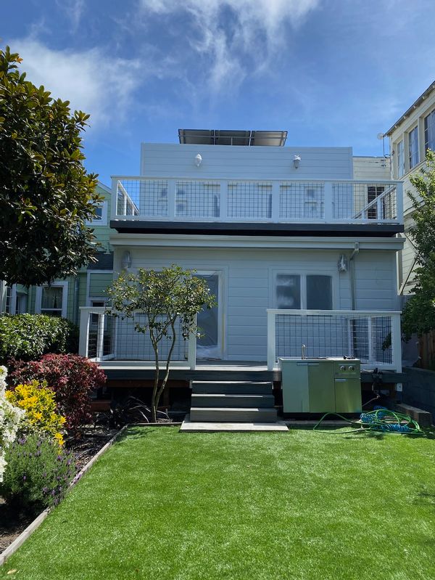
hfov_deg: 53.1
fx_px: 435
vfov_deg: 67.3
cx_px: 218
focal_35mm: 26
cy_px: 290
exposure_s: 1/2183
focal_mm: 4.25
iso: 32
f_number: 1.8
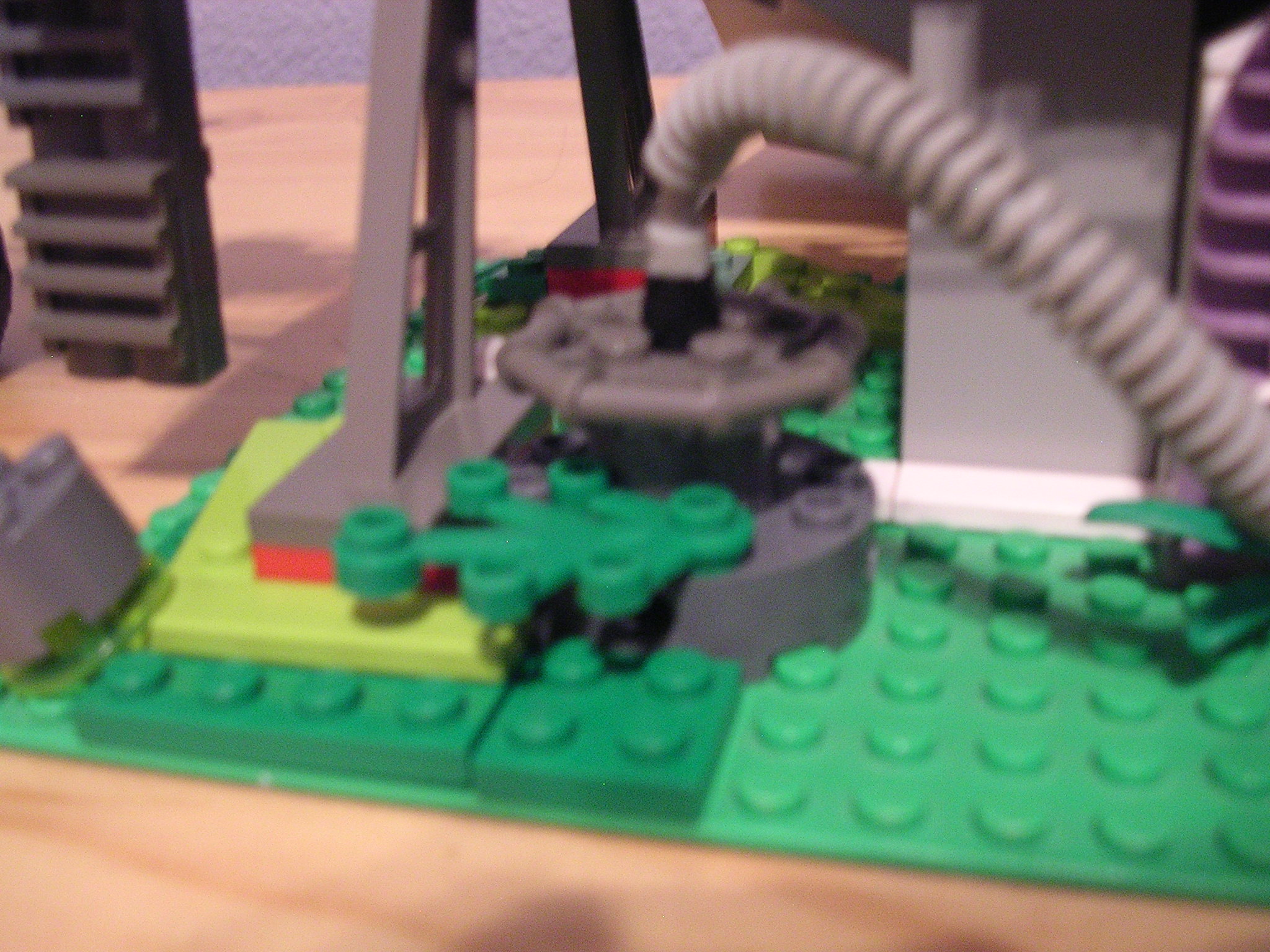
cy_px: 476
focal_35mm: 38
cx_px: 635
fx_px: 1394
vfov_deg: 37.7
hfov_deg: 49.0
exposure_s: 1/1.3
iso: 400
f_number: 2.8
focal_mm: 5.8
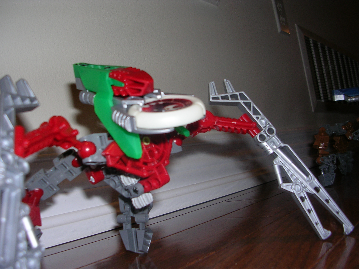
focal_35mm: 38
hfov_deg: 49.0
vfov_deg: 37.7
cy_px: 134
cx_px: 180
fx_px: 394
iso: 50
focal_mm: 5.8
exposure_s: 1/60.1
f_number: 2.8
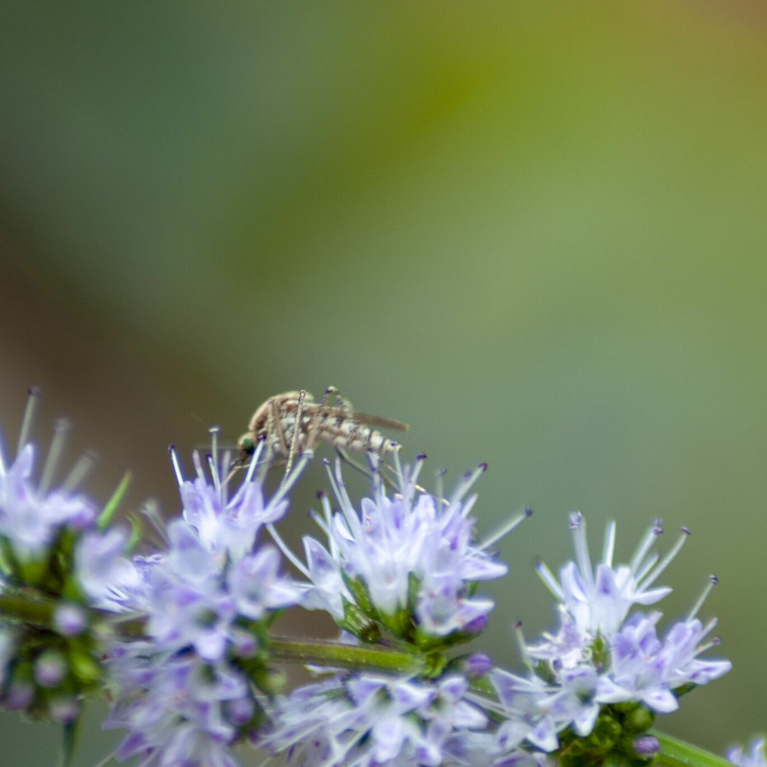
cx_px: 349
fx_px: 16721
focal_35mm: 667
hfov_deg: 2.6
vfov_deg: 2.6
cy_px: 423
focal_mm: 300
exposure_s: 1/100
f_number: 8
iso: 250
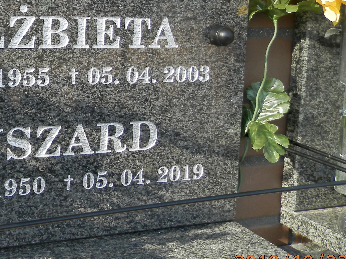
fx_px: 530
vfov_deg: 26.9
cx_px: 26
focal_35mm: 53
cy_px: 47
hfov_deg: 33.9
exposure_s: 1/200
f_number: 3.1
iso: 80
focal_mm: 4.5
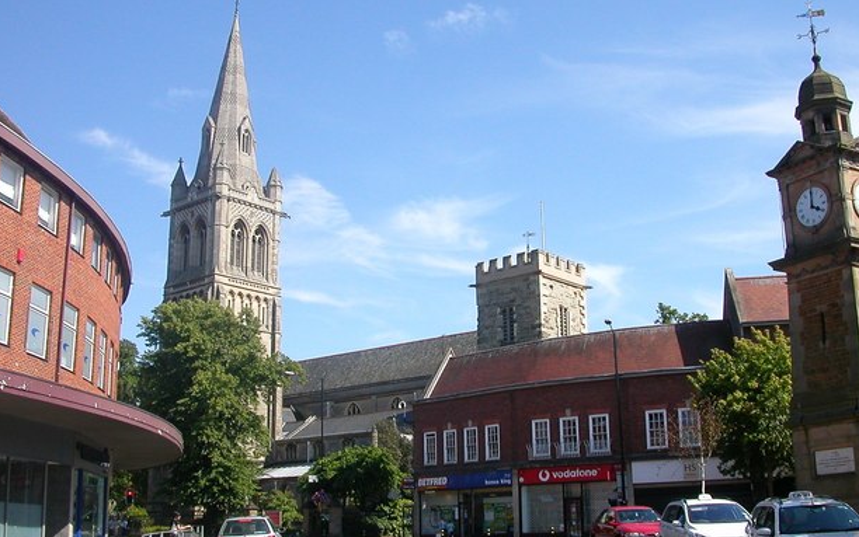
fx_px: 960
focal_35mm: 41
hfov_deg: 48.2
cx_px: 445
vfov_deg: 31.2
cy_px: 313
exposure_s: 1/390
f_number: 4.5
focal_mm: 5.6
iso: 100
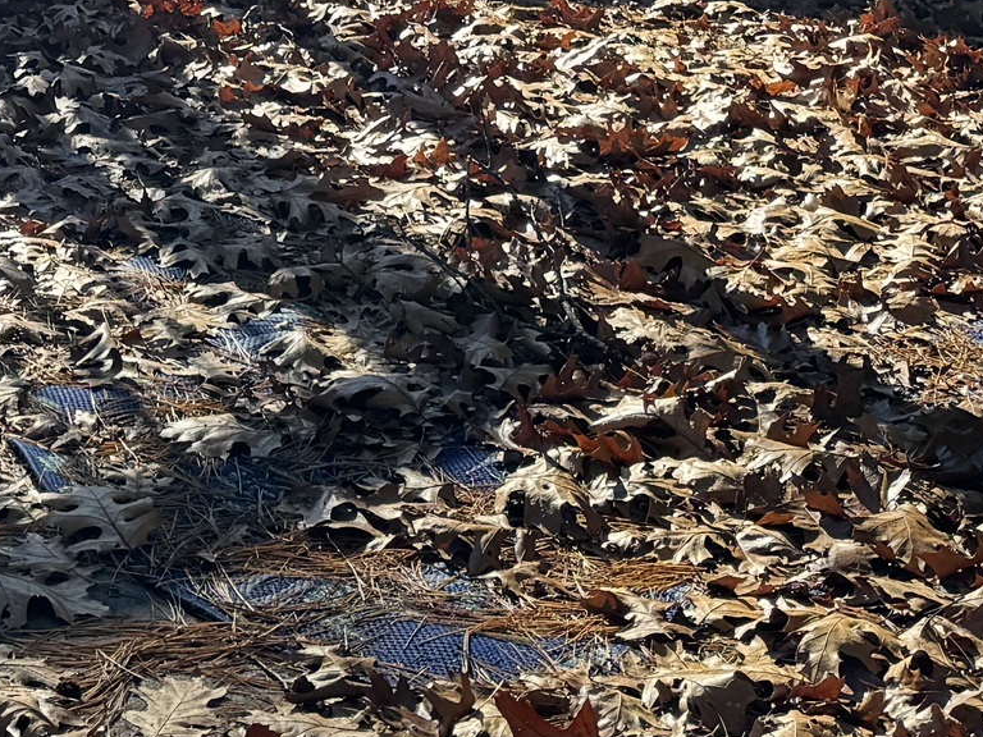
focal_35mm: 96
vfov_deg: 13.9
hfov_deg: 19.8
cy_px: -548
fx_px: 2726
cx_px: -14
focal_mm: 6.76
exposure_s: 1/2604
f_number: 1.78
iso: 80
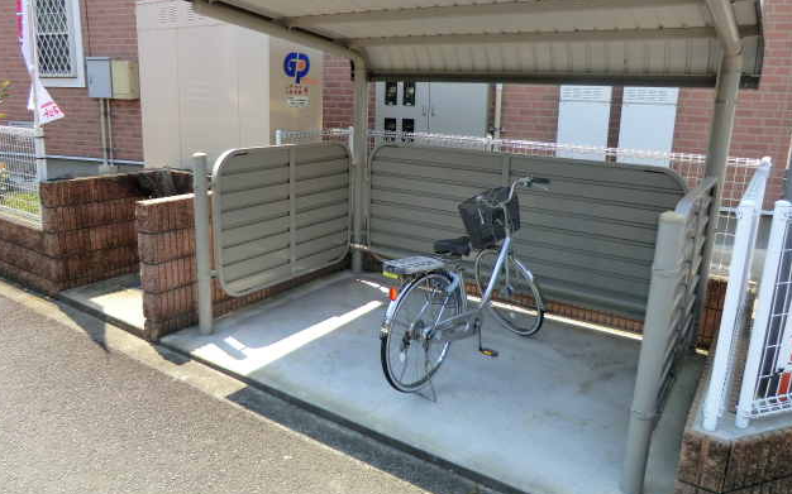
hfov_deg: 70.4
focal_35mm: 26
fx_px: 561
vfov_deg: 47.5
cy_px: 229
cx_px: 391
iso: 80
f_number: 3.2
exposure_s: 1/320
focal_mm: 4.3
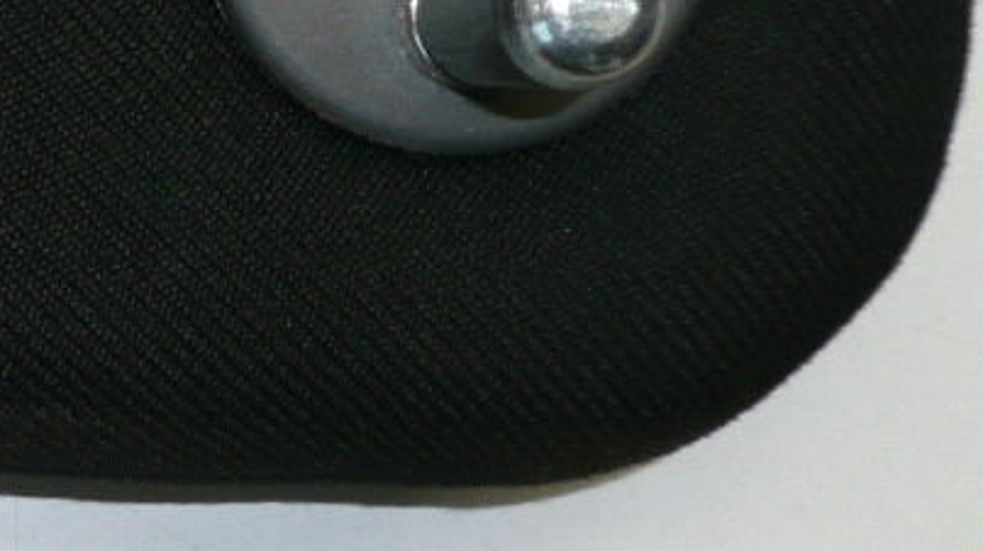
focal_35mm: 97
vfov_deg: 12.3
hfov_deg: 19.9
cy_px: -5
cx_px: -349
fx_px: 2526
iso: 100
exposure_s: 1/80
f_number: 3.3
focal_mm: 4.6
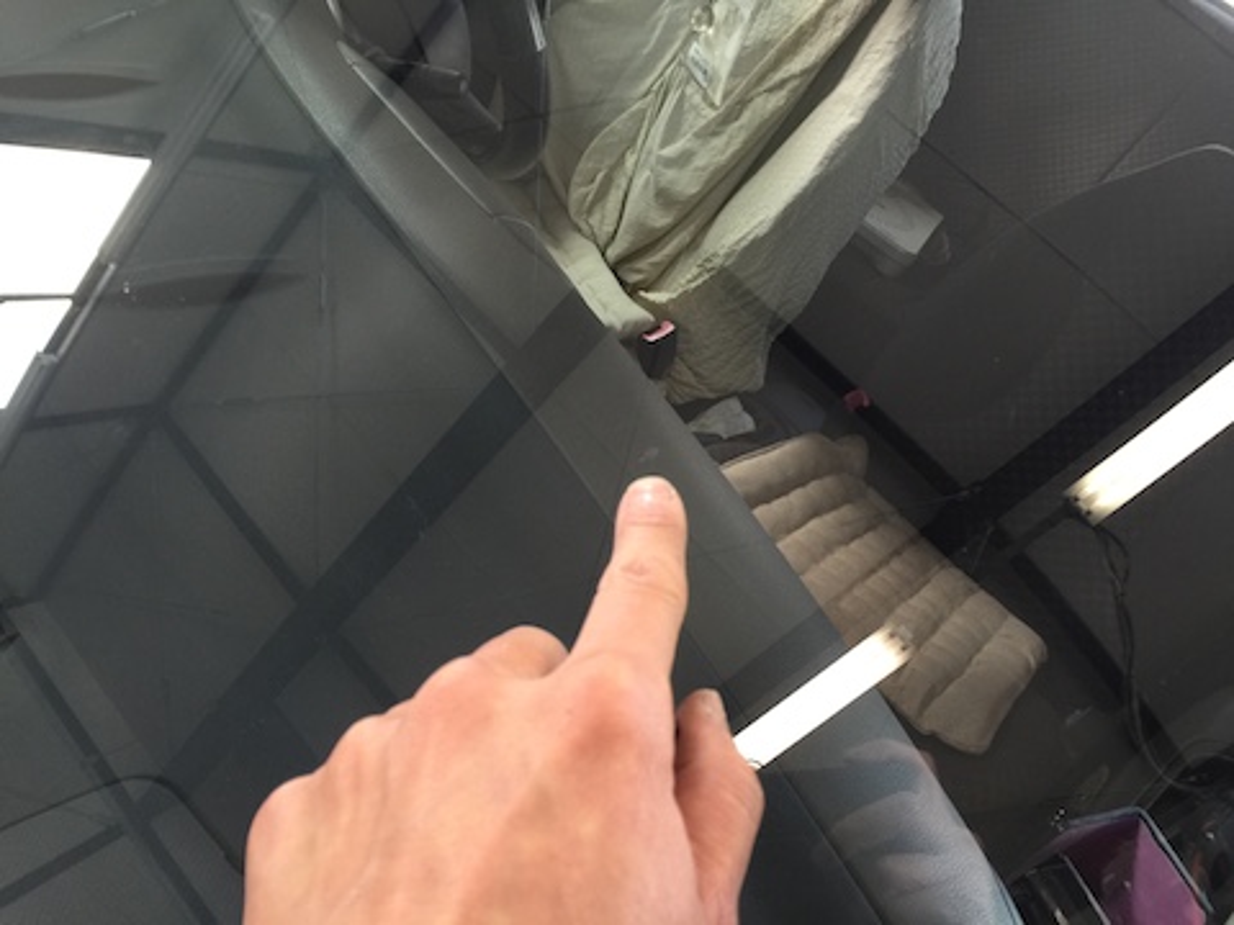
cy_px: 462
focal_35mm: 29
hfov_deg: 61.7
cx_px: 617
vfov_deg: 48.2
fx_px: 1034
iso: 40
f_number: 2.2
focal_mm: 4.15
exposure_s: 1/30
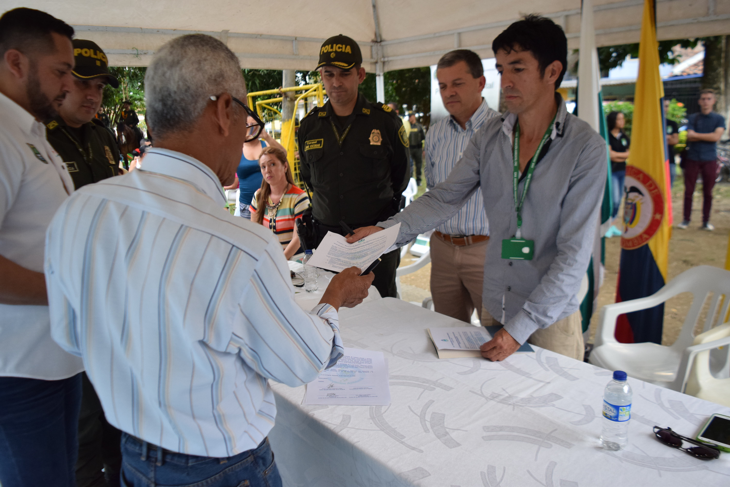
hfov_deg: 24.6
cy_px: 244
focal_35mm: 82
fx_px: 1673
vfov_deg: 16.6
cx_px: 365
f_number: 5.6
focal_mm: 55
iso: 800
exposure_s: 1/400
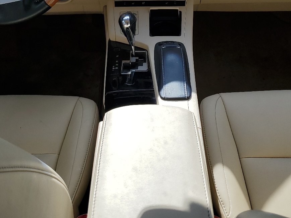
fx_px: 403
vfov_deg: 29.3
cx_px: 150
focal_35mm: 48
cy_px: 32
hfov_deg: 39.7
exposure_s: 1/2000
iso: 50
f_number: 1.5
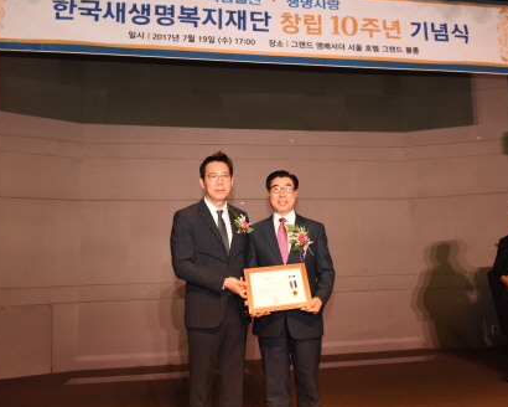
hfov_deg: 55.6
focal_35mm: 32
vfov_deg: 45.8
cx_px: 271
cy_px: 204
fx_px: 481
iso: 6400
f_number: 4.5
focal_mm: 28
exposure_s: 1/250
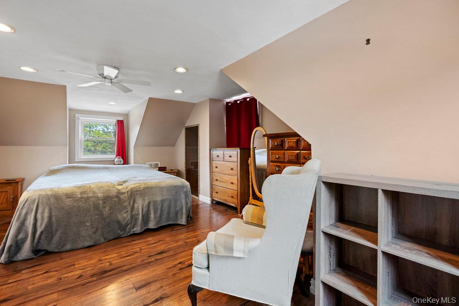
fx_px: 204
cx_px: 230
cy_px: 153
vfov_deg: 73.8
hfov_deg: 96.7
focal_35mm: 16
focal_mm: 16
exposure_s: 1/80
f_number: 5.6
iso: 1250
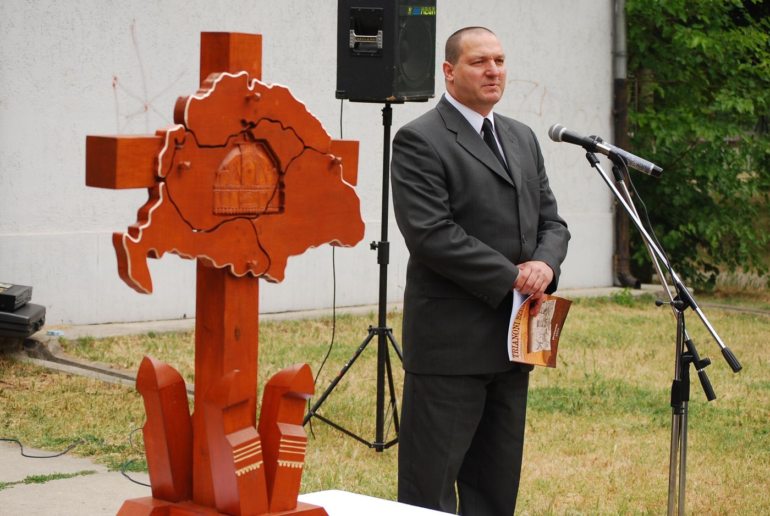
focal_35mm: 82
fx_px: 1768
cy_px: 258
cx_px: 385
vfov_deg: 16.6
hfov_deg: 24.6
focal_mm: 55
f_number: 5
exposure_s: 1/250
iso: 200
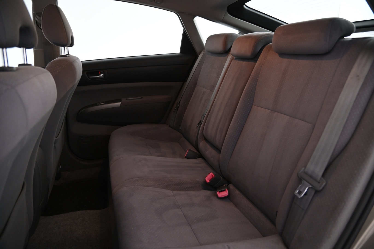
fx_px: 249
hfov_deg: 73.8
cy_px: 124
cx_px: 187
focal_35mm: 24
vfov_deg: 53.1
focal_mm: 24
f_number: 4
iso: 2000
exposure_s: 1/30
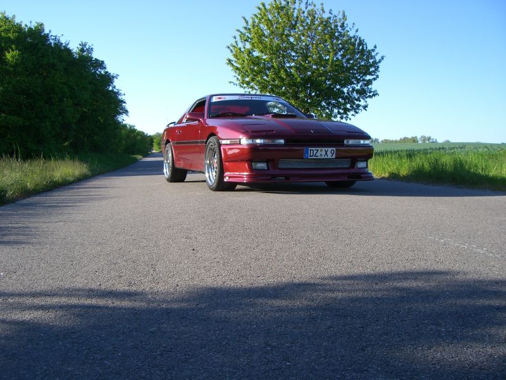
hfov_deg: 49.0
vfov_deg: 37.7
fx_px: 555
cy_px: 190
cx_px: 253
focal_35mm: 38
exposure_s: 1/250
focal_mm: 6.2
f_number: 4.3
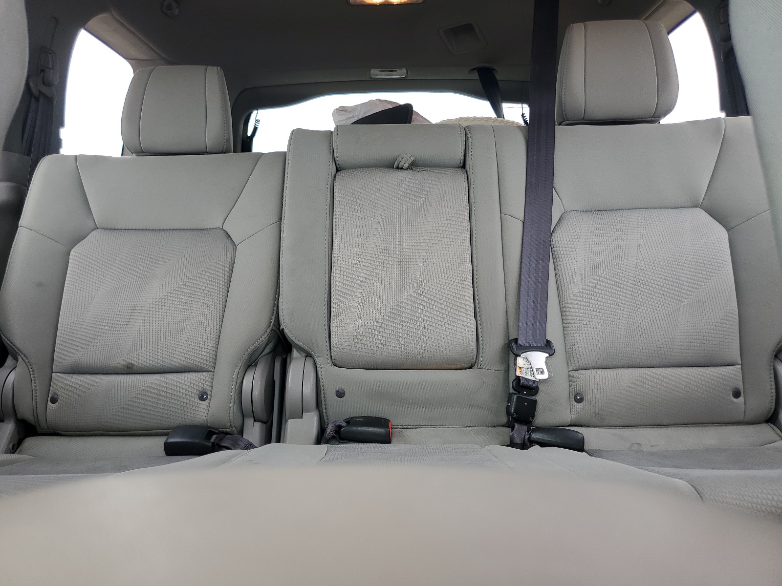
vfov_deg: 53.1
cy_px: 293
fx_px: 587
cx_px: 391
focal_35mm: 26
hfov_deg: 67.3
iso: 50
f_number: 1.5
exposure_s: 1/128
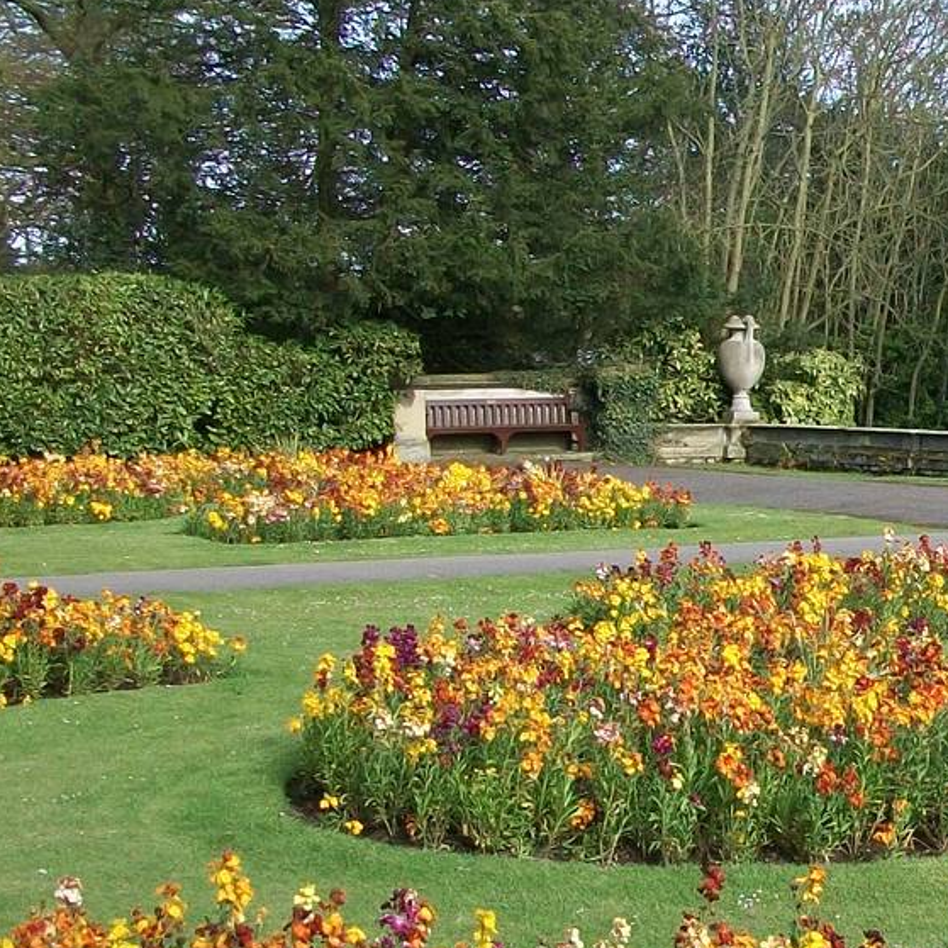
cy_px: 549
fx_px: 2510
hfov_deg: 20.2
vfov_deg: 21.4
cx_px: 1106
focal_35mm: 81
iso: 111
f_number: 2.9
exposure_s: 1/500
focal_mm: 5.7
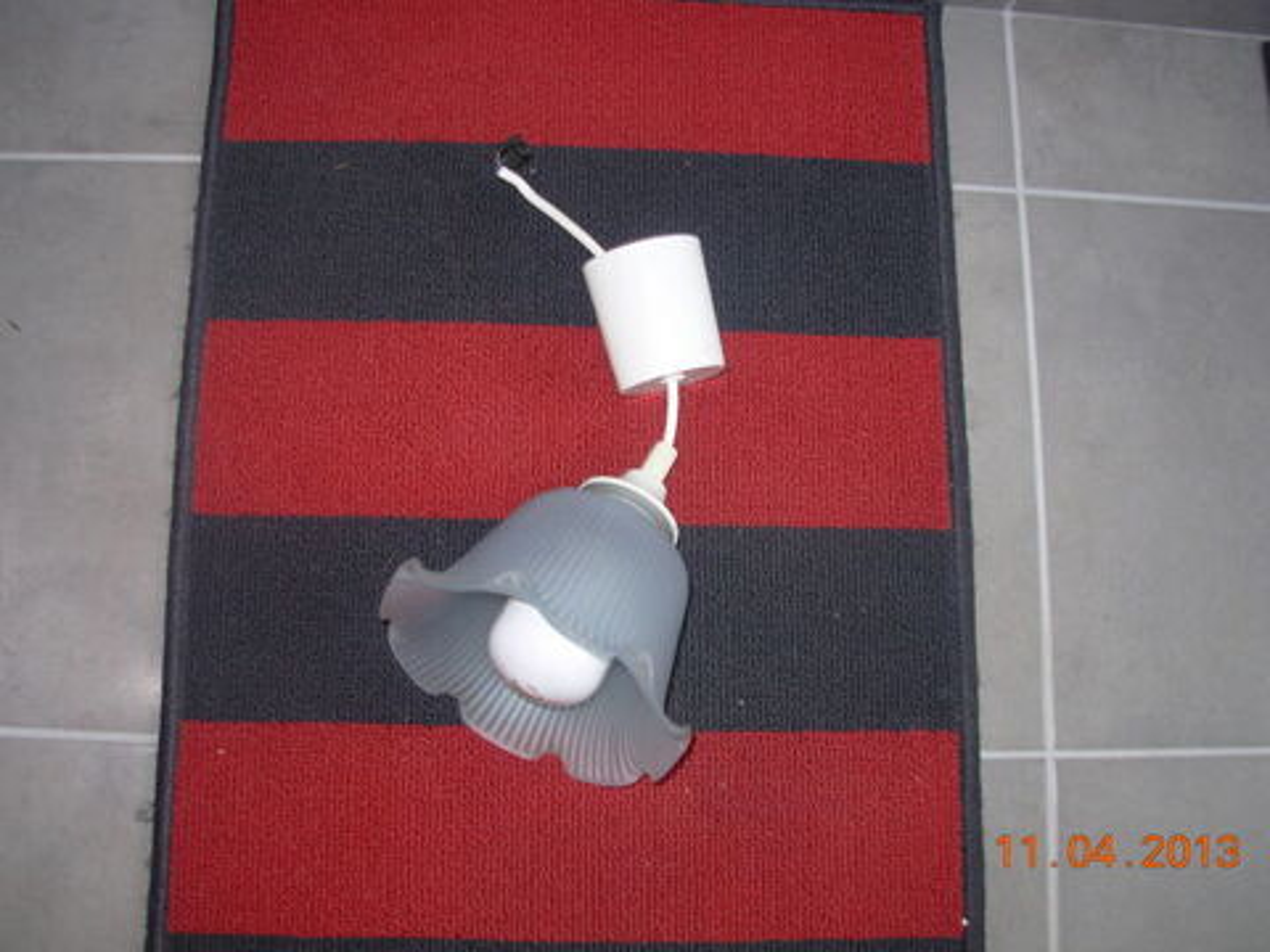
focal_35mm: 38
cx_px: 635
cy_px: 476
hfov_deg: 49.0
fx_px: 1394
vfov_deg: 37.7
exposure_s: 1/32
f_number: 2.9
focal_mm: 6.3
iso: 50
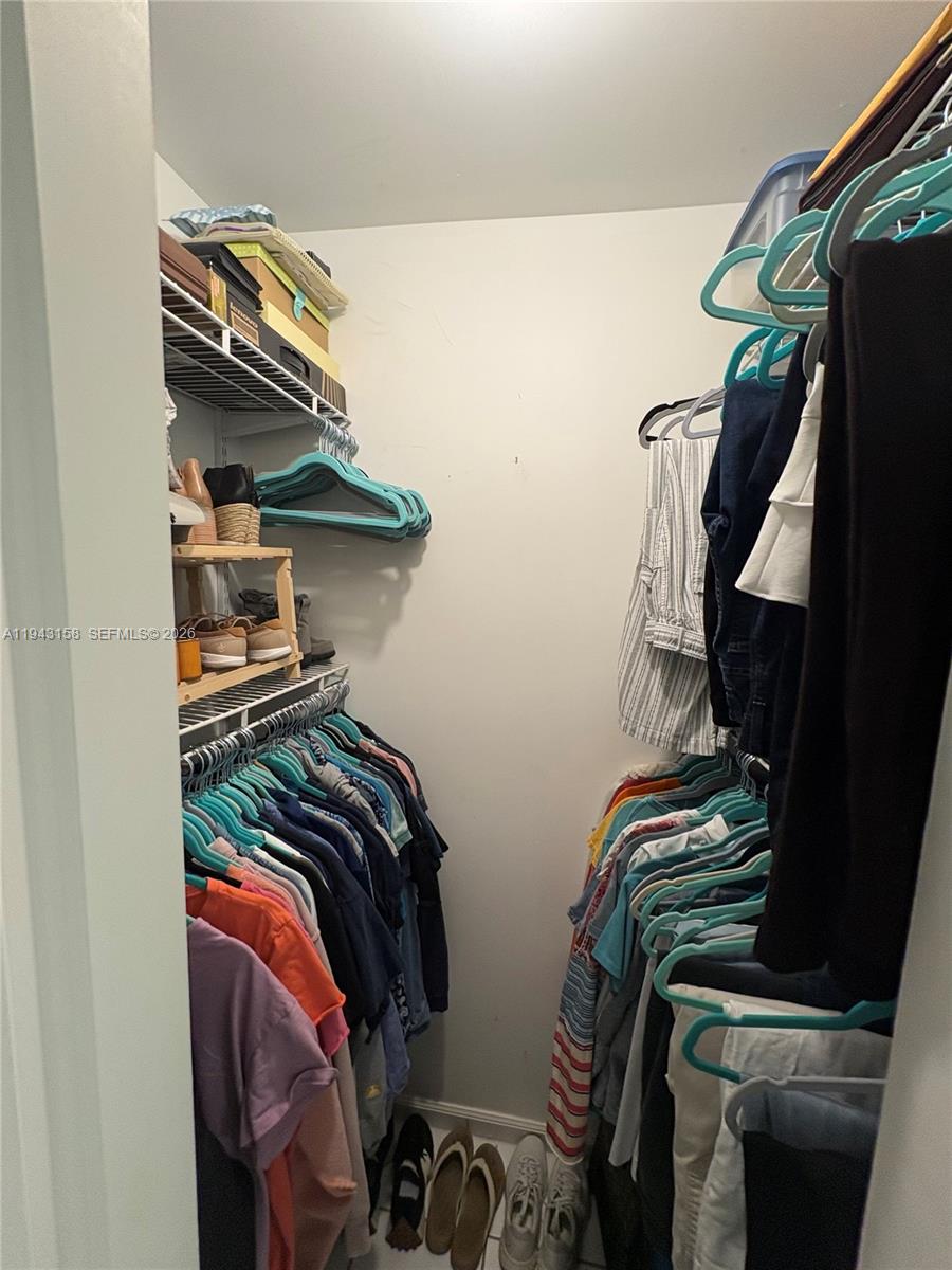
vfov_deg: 102.1
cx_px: 476
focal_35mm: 14
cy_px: 635
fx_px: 513
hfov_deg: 85.7
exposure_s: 1/60
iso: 160
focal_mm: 2.22
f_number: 2.2
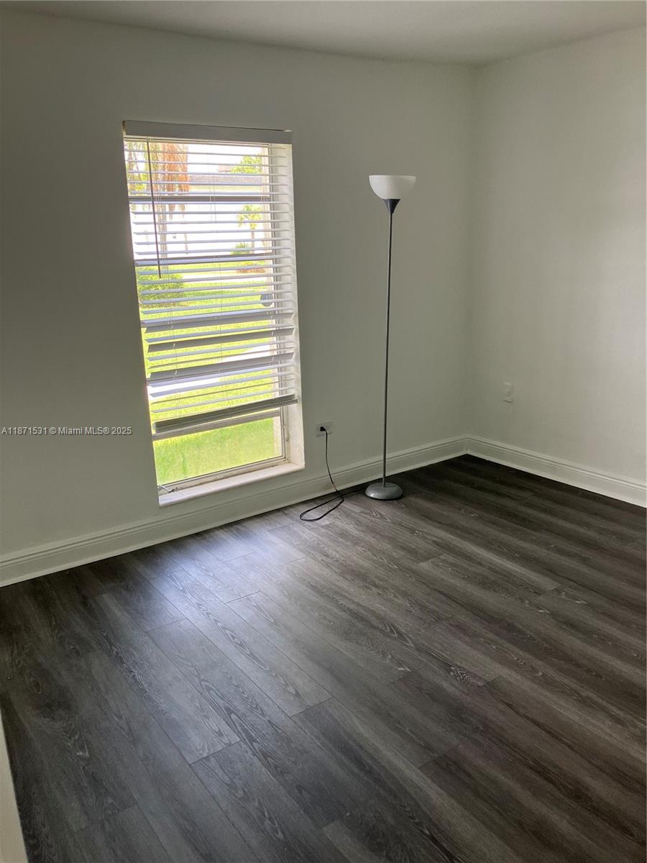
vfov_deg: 63.4
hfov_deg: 49.7
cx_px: 324
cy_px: 432
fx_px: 698
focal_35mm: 28
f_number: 1.8
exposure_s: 1/121
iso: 80
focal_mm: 3.99
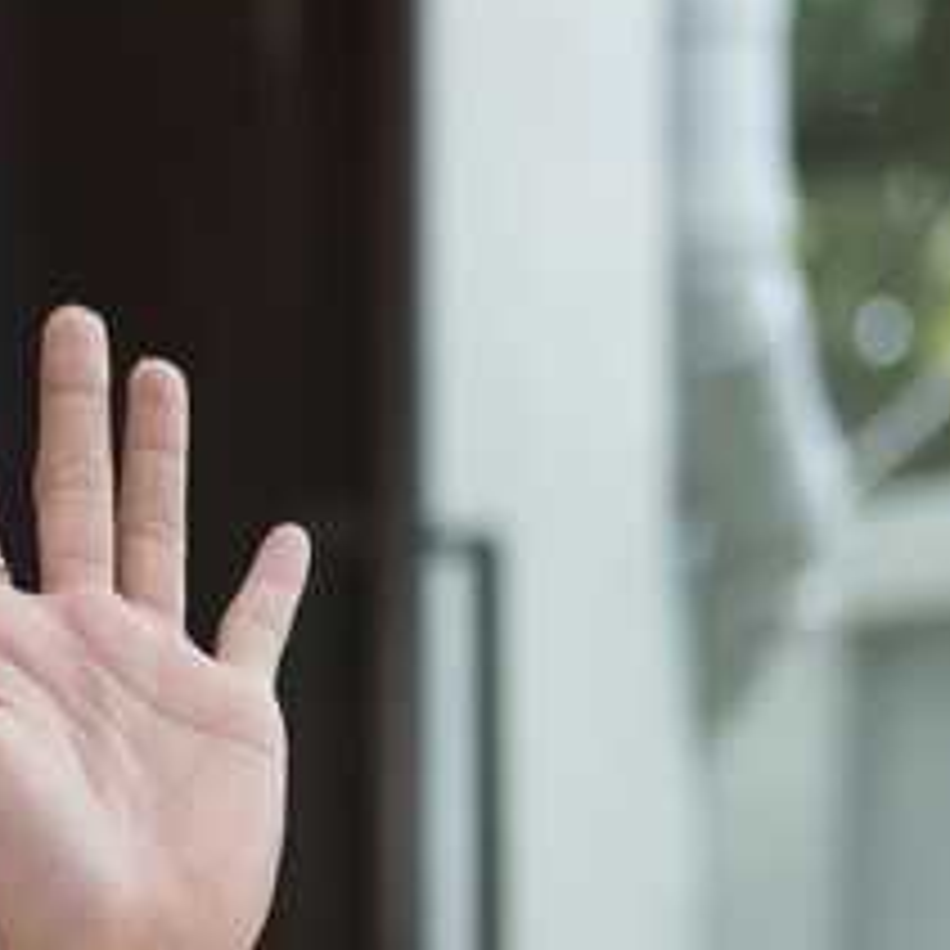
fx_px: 7421
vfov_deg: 7.3
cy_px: 619
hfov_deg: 7.2
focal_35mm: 239
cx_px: -419
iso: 400
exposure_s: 1/160
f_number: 2
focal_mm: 35
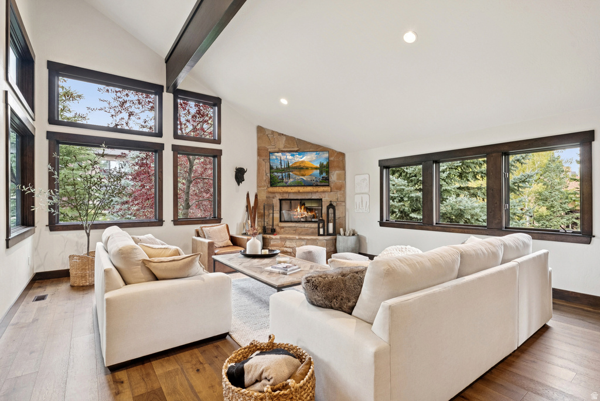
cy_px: 200
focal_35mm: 17
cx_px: 300
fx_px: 285
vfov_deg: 70.2
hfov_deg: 92.9
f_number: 9
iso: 1600
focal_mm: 17.1
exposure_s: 1/25
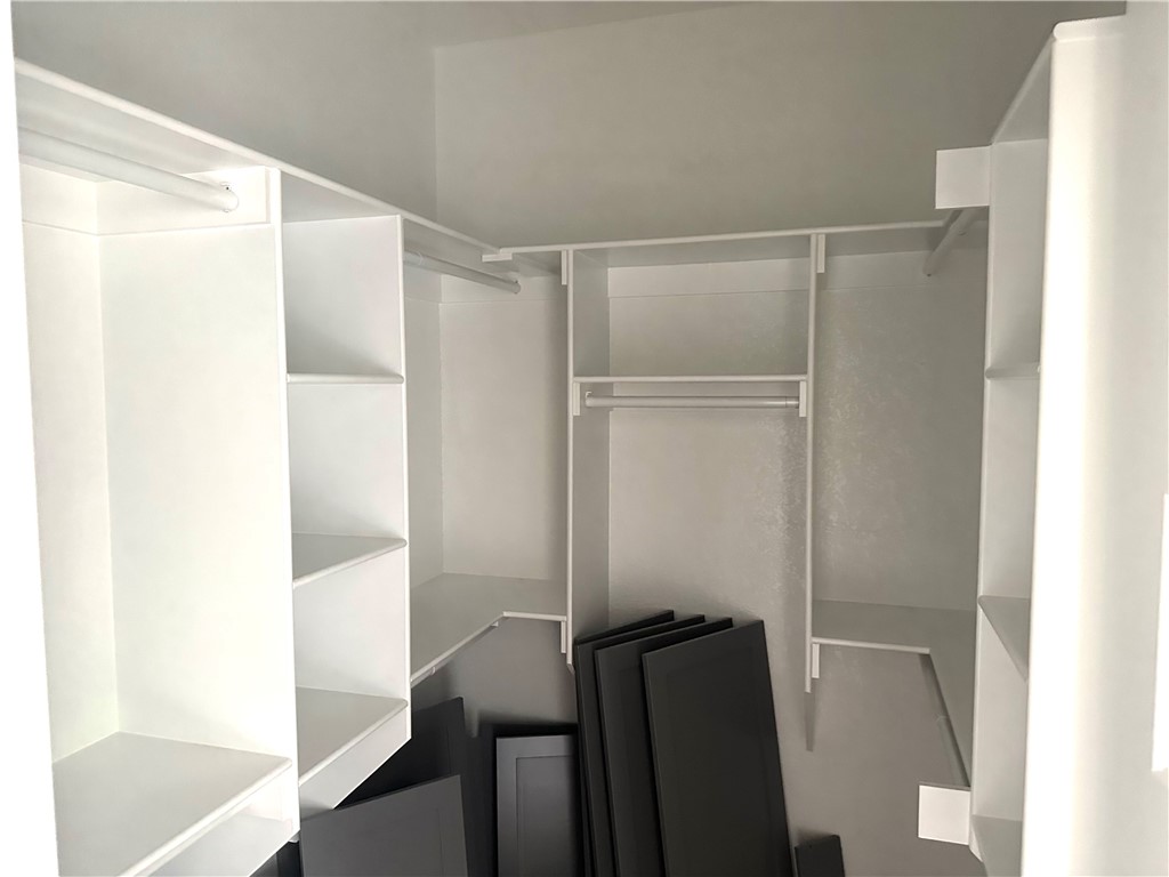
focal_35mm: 24
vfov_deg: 56.8
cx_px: 584
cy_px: 438
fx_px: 810
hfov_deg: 71.6
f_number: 1.78
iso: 500
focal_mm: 6.86
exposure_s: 1/60
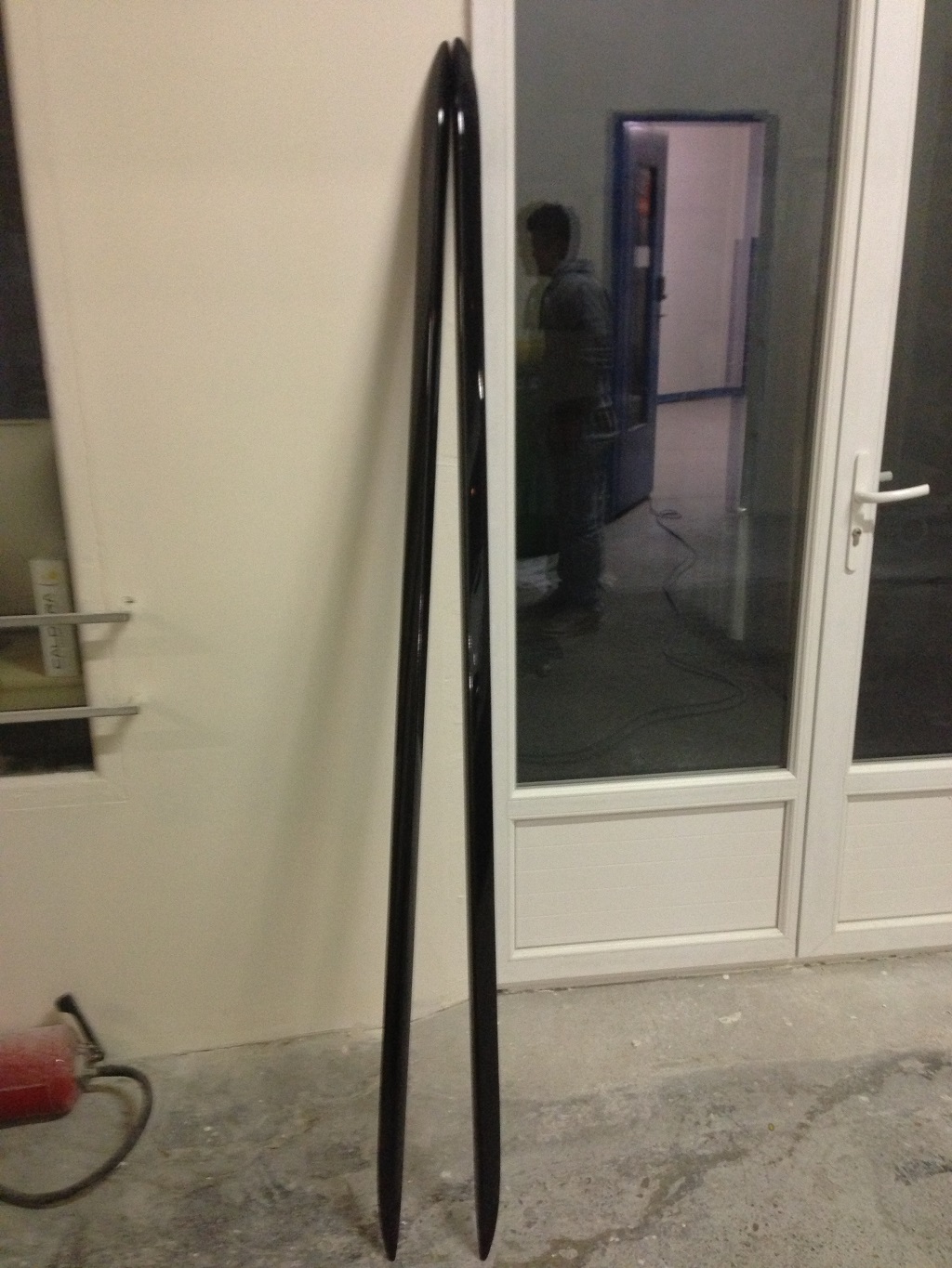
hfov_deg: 43.0
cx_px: 476
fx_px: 1210
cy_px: 634
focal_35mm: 33
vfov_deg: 55.3
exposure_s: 1/17
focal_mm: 4.13
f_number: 2.4
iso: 400
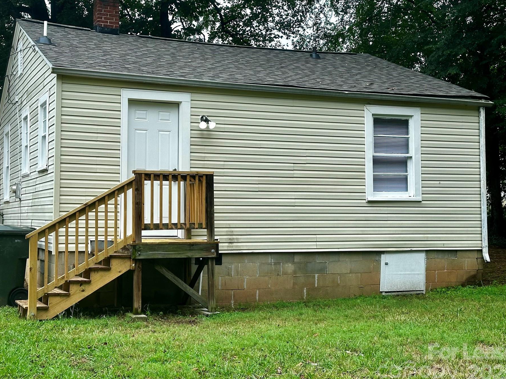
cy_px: 179
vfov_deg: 26.6
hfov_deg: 34.9
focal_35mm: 55
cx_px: 247
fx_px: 804
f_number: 1.78
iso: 64
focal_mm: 6.86
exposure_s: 1/1199
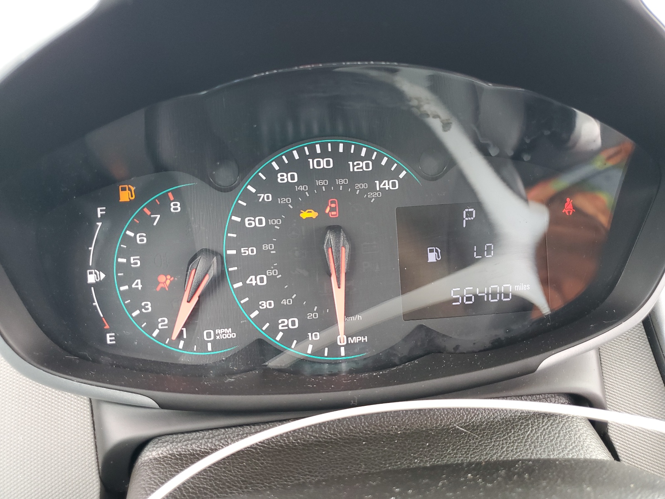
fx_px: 499
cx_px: 332
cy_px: 250
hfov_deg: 67.3
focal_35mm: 26
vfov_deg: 53.1
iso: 69
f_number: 1.5
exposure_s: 1/60.2
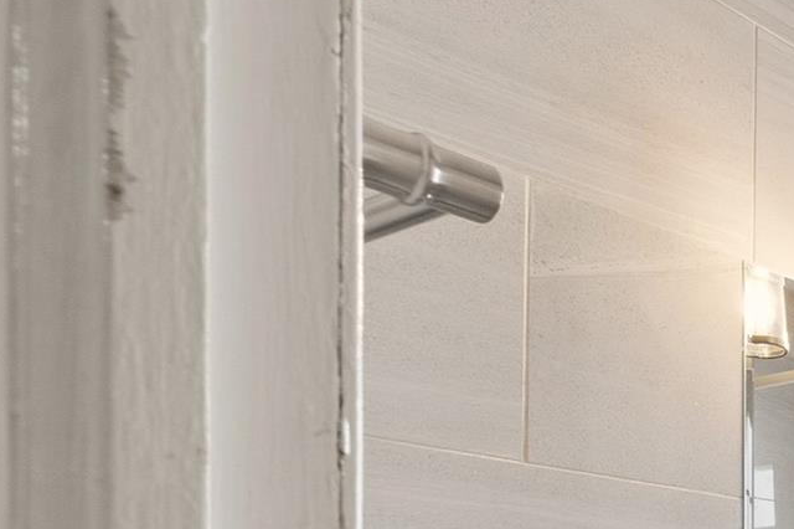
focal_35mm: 48
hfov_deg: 26.1
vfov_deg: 24.7
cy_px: 672
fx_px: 1058
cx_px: 1264
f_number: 8
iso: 320
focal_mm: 10
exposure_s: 1/30
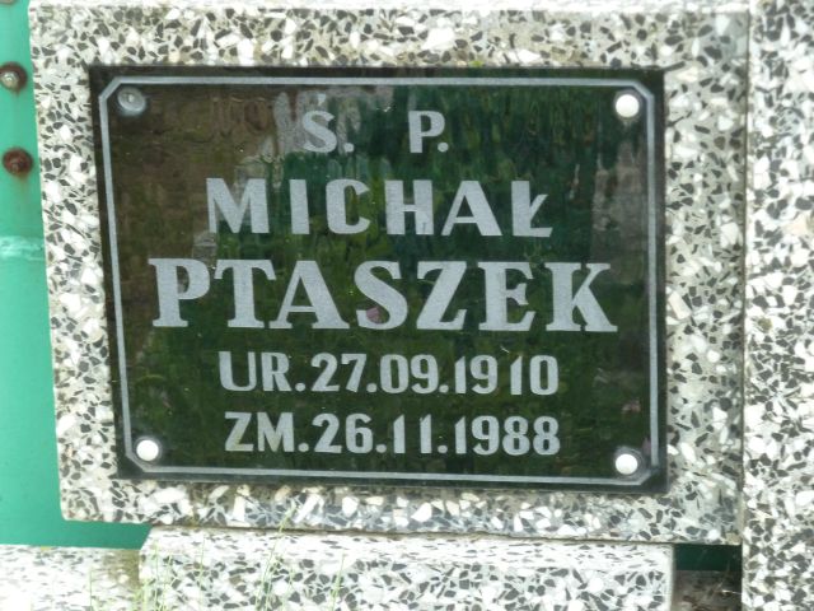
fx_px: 3457
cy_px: 306
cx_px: 407
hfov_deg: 13.4
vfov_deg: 10.1
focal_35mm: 147
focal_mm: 24.1
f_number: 4.5
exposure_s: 1/50
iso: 400
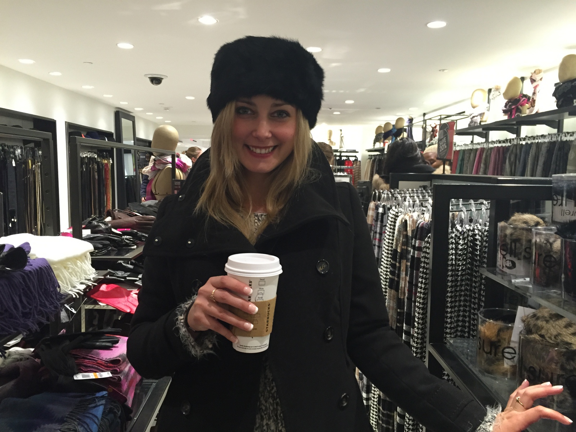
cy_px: 216
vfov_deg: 48.2
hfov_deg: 61.7
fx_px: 483
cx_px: 288
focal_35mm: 29
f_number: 2.2
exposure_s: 1/30
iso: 160
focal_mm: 4.15
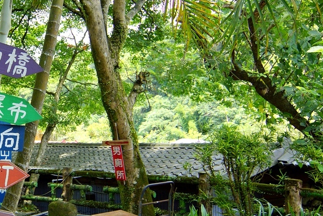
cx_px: 56
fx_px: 377
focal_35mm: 42
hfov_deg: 43.8
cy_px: 105
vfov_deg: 31.9
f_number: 5.6
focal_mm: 16
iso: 100
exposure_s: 1/100
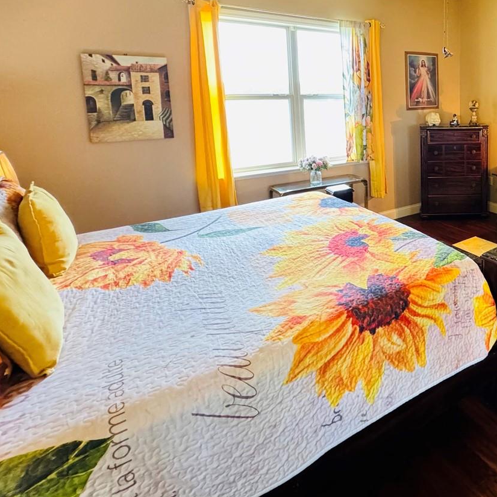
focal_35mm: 24
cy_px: 148
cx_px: 442
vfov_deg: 62.6
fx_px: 390
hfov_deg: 56.6
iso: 800
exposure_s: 1/60
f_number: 2.2
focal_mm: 2.22
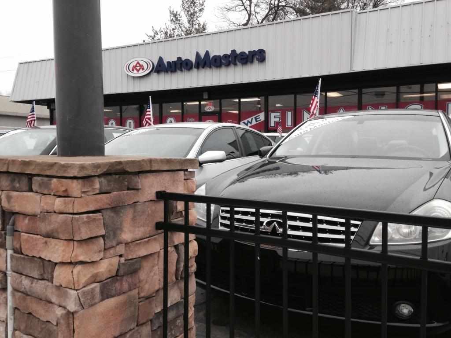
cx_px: 226
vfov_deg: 42.9
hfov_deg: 55.4
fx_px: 430
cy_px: 169
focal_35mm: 33
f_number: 2.4
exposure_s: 1/40
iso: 50
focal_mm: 4.12
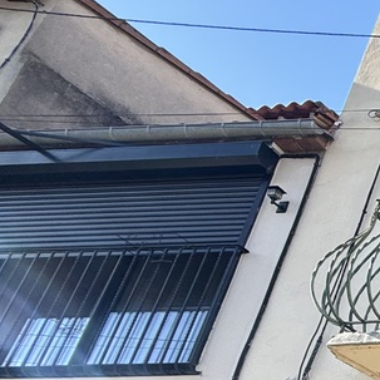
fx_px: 609
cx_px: 749
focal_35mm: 49
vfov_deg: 32.5
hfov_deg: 19.7
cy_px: 359
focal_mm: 2.22
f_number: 2.2
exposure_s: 1/439
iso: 50
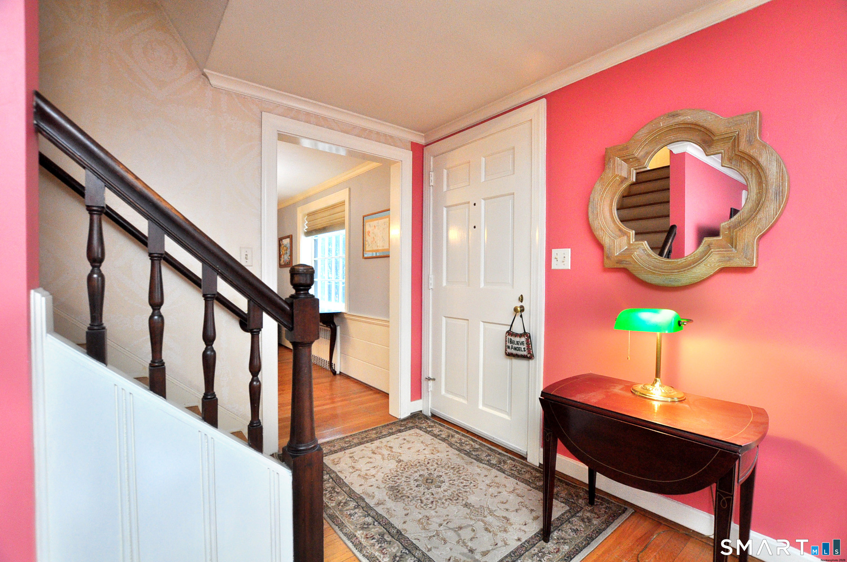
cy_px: 281
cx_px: 424
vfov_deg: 77.2
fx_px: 352
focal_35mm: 15
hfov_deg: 100.5
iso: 1000
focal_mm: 10
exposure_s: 1/50
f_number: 5
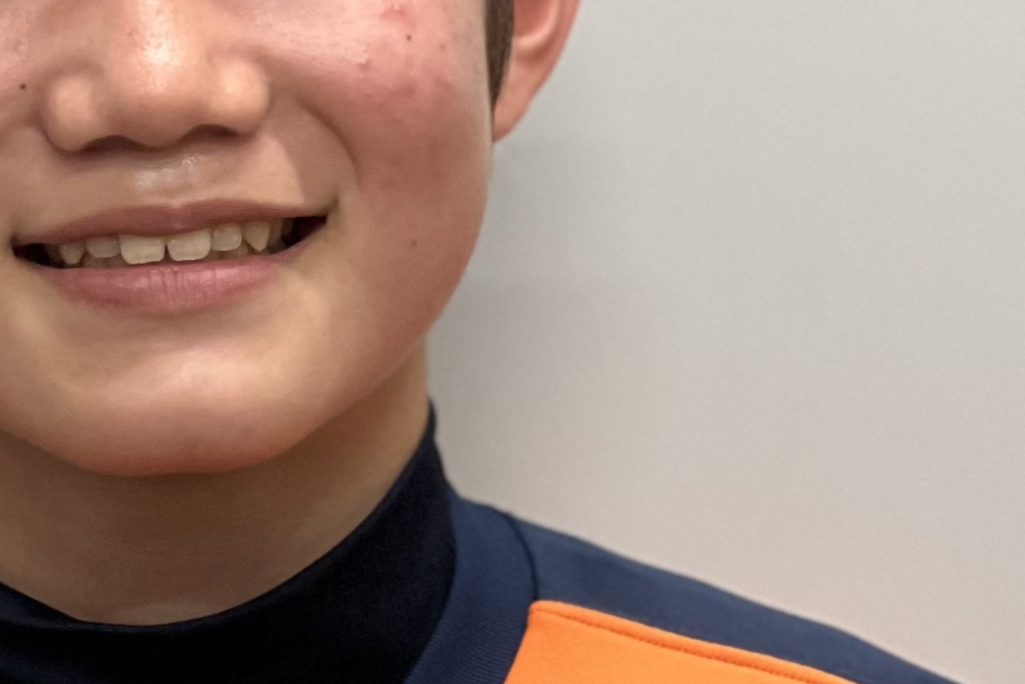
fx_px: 7773
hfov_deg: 7.5
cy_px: 508
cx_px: 116
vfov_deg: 5.0
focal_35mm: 273
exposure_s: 1/40
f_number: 2.8
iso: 200
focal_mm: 9
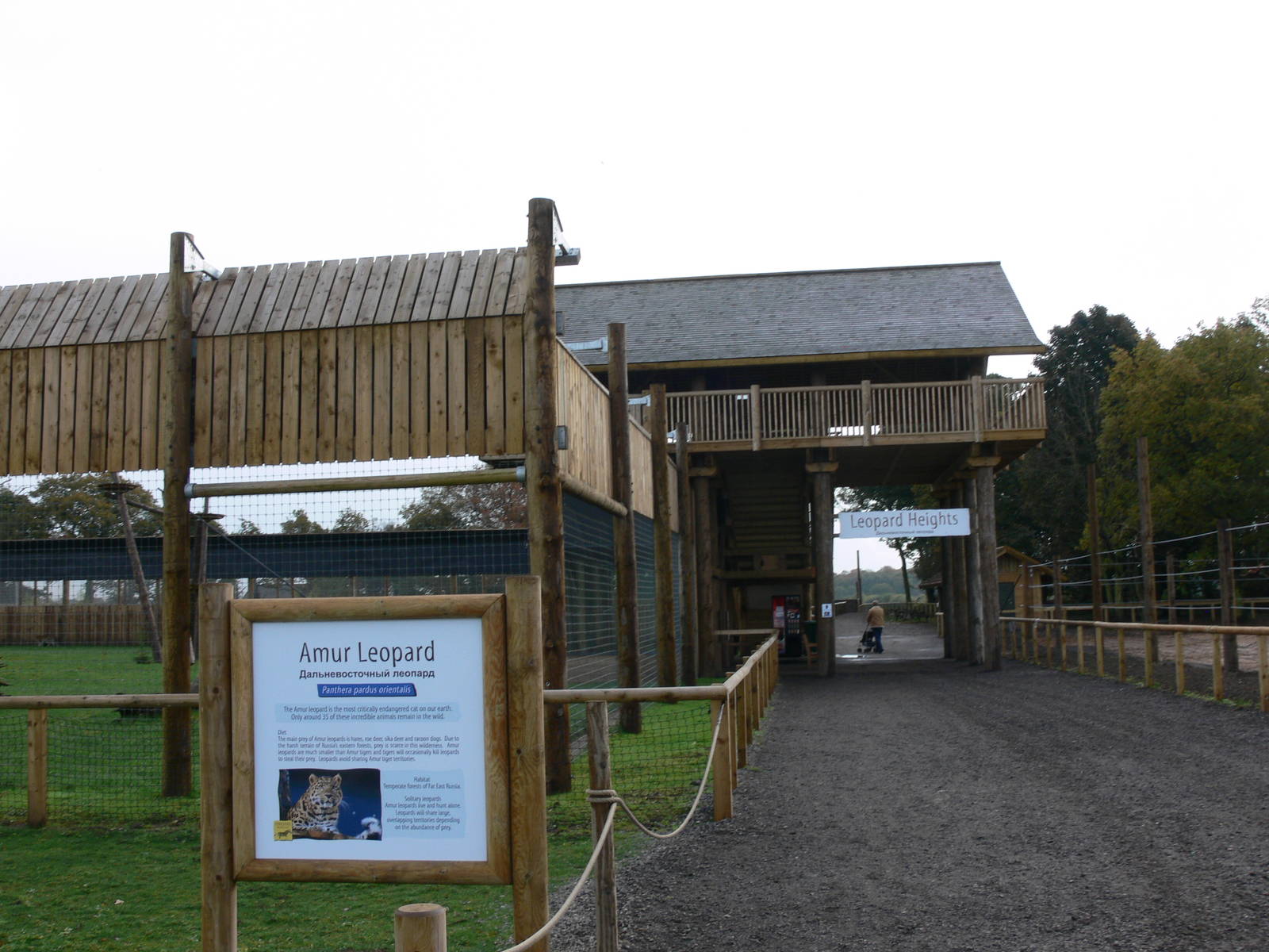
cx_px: 634
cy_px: 476
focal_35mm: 35
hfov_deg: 52.6
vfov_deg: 40.7
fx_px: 1283
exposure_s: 1/125
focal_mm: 7.4
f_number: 5.6
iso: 80
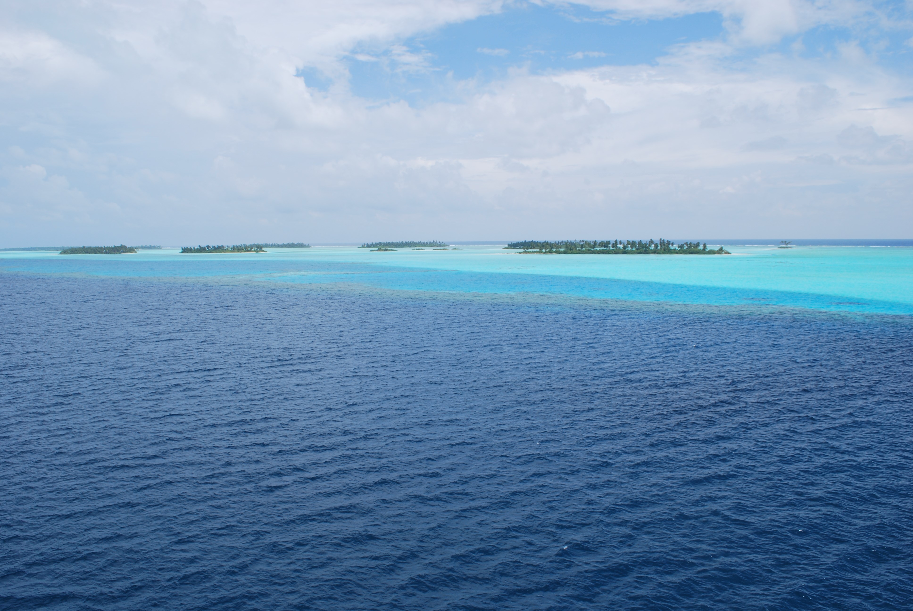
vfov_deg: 48.0
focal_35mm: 27
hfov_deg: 67.3
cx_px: 456
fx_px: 686
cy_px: 306
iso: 100
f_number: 9
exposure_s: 1/250
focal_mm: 18
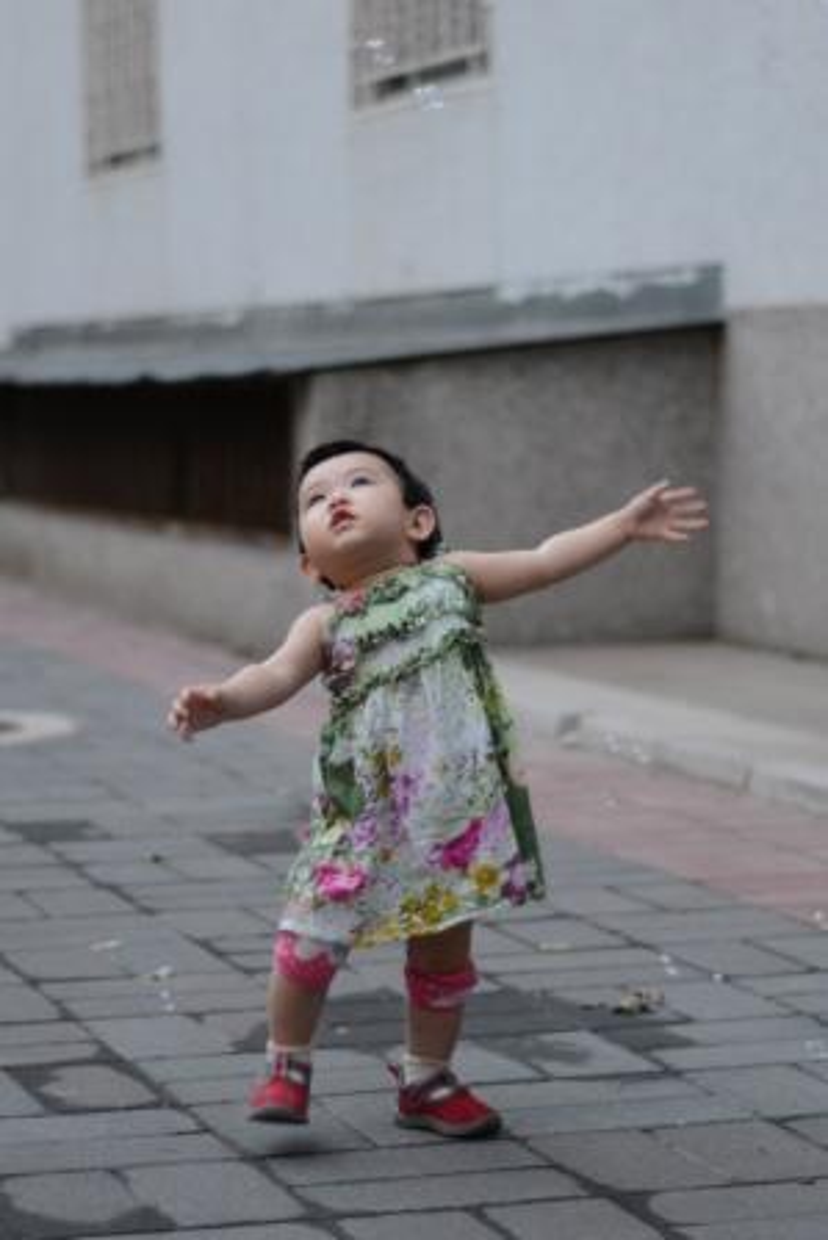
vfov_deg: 39.6
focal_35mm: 50
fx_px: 1724
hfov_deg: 27.0
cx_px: 414
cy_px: 620
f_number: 1.8
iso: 800
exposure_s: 1/80
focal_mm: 50
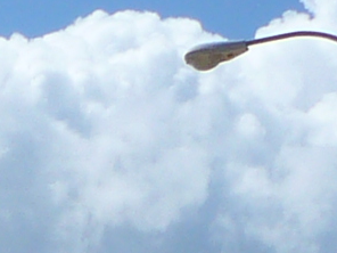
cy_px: 863
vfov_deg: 5.6
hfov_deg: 7.7
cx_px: -398
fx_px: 2356
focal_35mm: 242
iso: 80
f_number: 5
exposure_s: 1/1000
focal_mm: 5.2
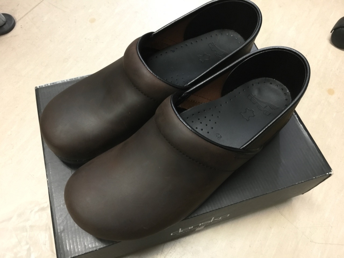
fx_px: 288
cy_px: 129
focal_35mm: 29
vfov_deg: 48.2
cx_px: 172
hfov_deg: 61.7
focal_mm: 4.15
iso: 320
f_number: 2.2
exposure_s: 1/17
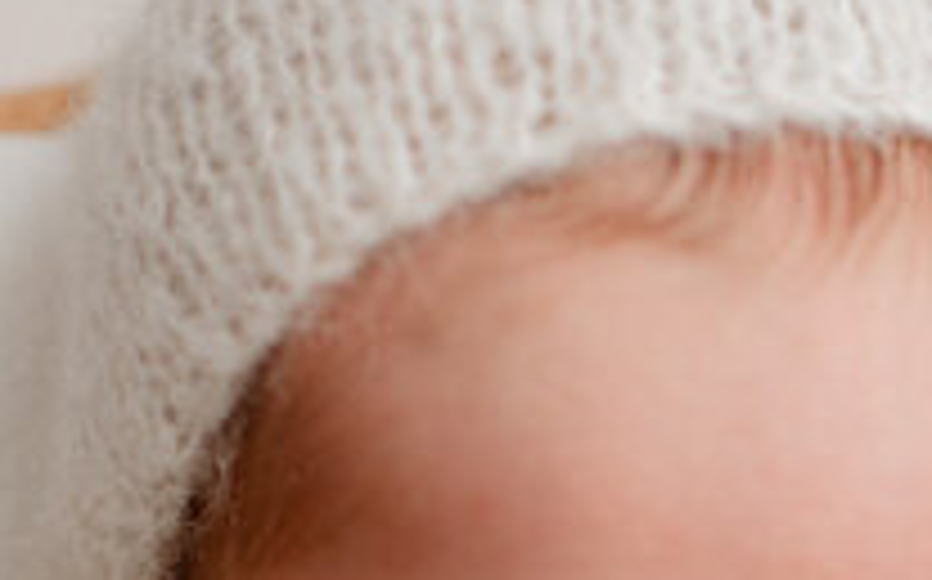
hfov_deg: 14.9
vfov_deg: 9.2
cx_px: 968
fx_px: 3502
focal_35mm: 138
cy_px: 899
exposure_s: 1/500
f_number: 1.8
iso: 250
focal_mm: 35
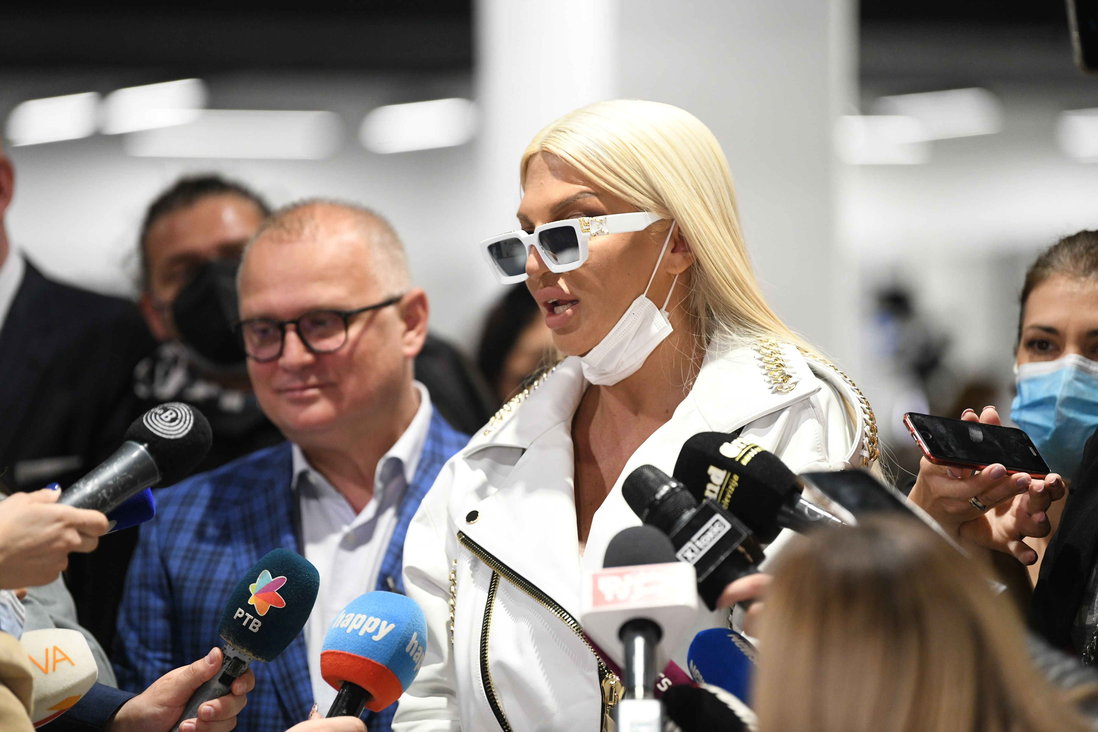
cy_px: 366
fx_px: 5337
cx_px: 549
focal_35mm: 175
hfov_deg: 11.7
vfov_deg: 7.8
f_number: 2.8
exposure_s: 1/640
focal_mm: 175
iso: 2500
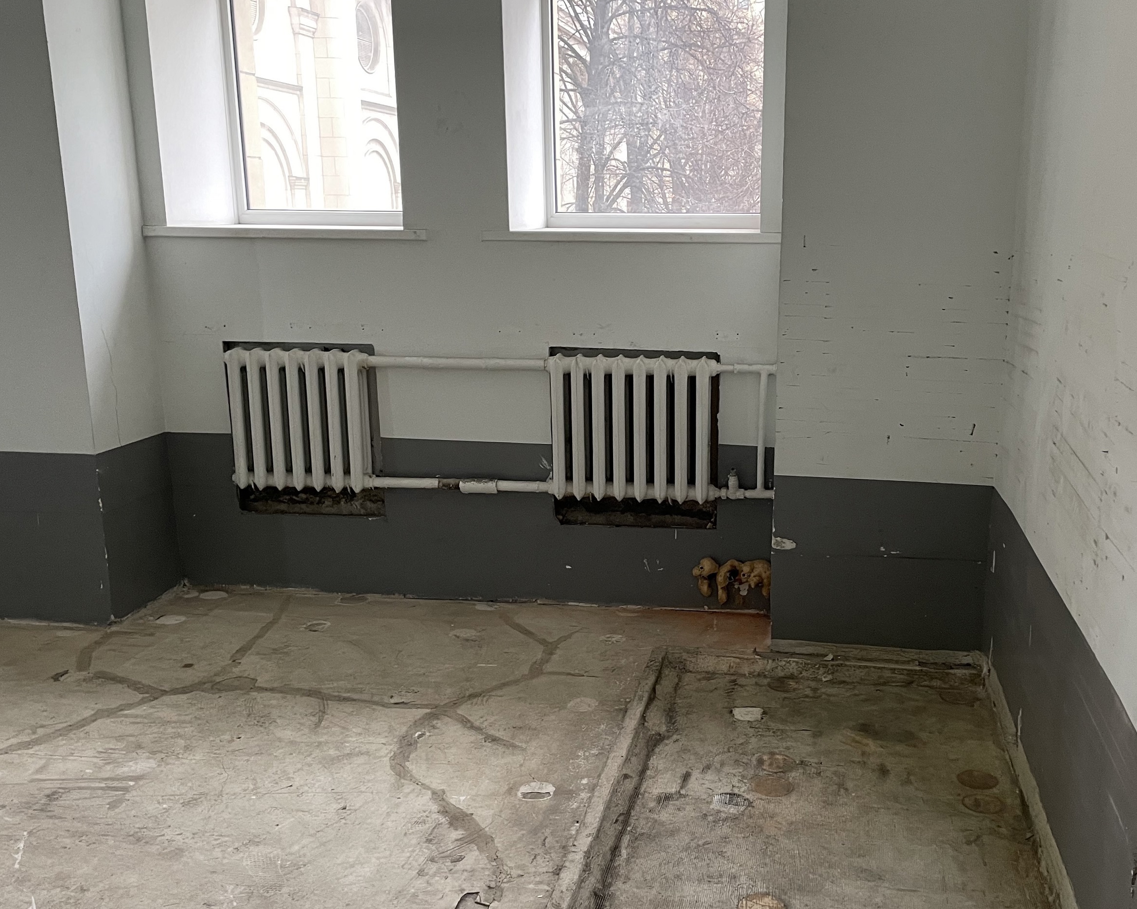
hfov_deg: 51.3
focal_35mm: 35
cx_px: 672
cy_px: 483
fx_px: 1178
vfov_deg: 42.2
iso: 250
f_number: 1.6
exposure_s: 1/50
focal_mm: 4.2
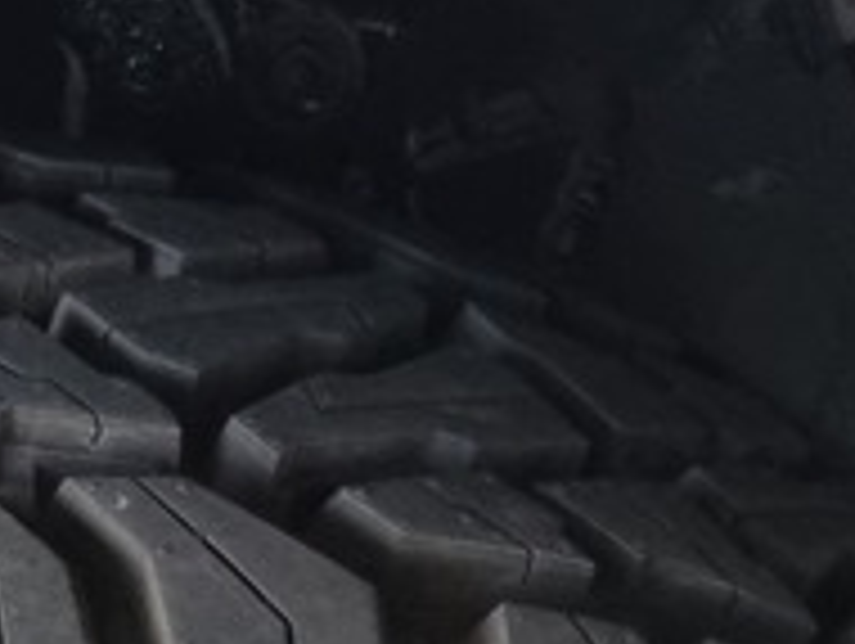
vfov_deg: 9.2
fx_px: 3462
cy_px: 1707
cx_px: -270
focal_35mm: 140
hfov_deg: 13.5
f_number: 1.8
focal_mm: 5.4
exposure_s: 1/100
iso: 125
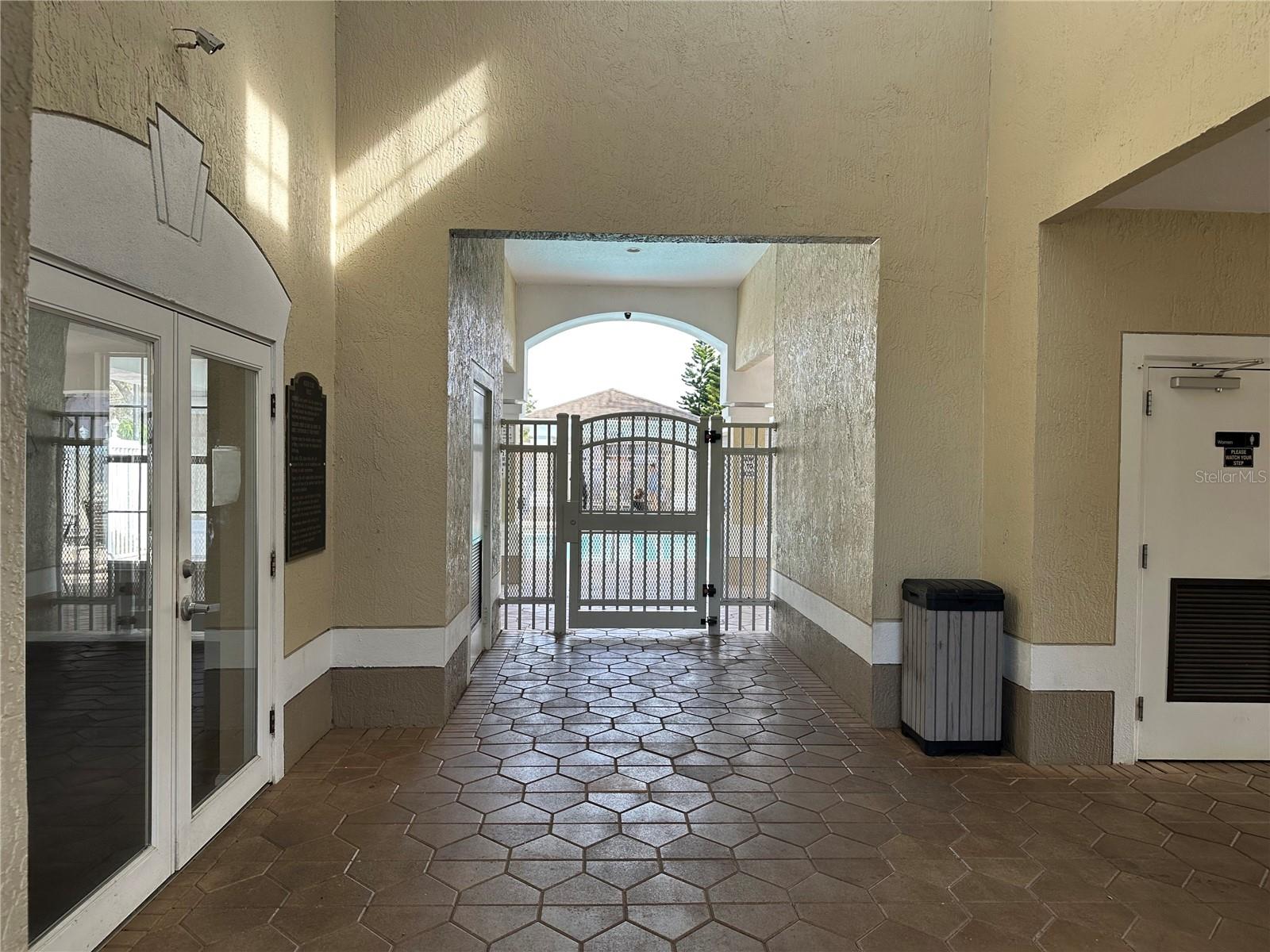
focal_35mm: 24
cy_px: 476
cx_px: 635
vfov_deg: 56.8
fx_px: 881
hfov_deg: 71.6
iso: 80
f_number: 1.78
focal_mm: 6.86
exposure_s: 1/246
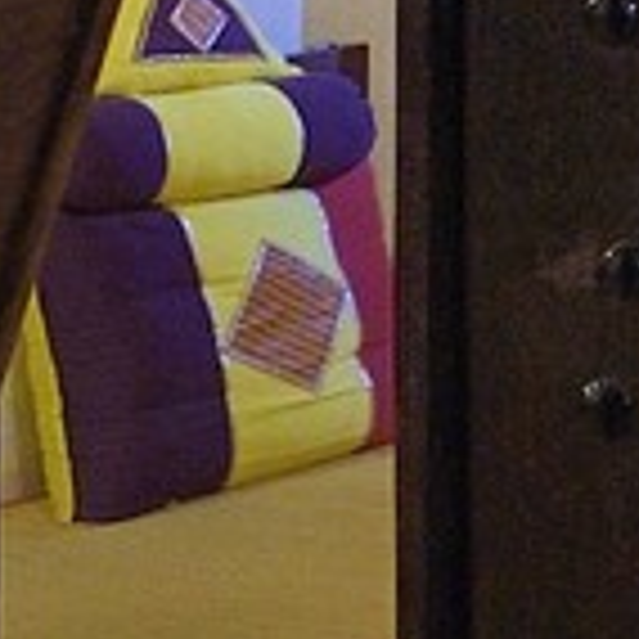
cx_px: 2943
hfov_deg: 5.9
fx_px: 4783
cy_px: -686
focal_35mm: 229
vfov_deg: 7.3
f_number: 5.6
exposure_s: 1/8
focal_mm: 24
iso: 1600
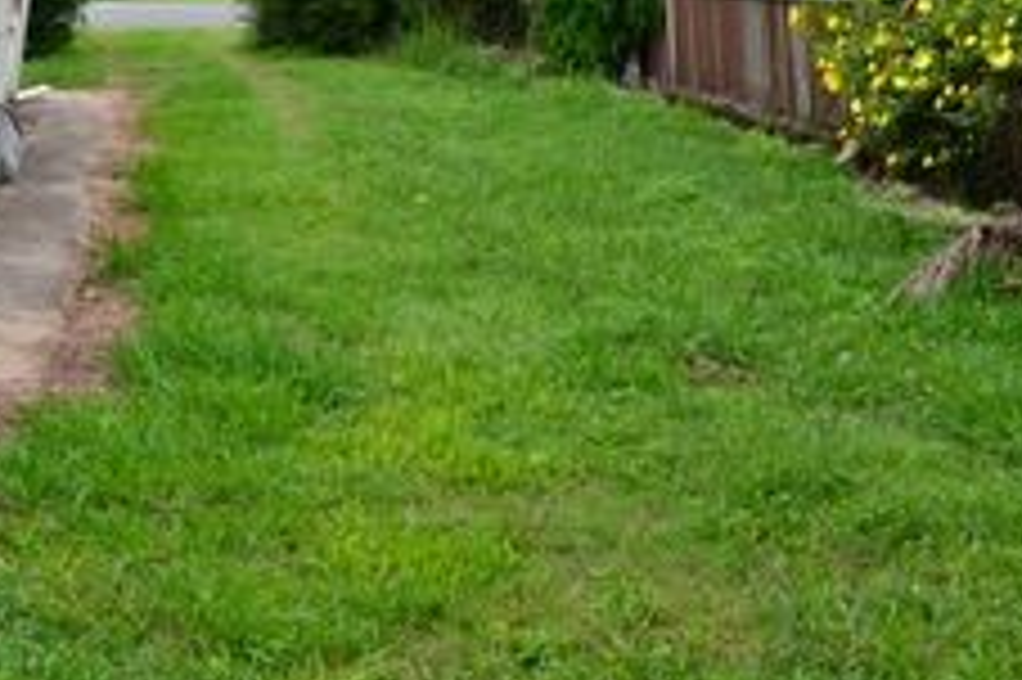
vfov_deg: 23.4
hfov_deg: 35.5
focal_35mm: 56
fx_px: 1589
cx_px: 378
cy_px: 47
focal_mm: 18
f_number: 10
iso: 400
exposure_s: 1/200
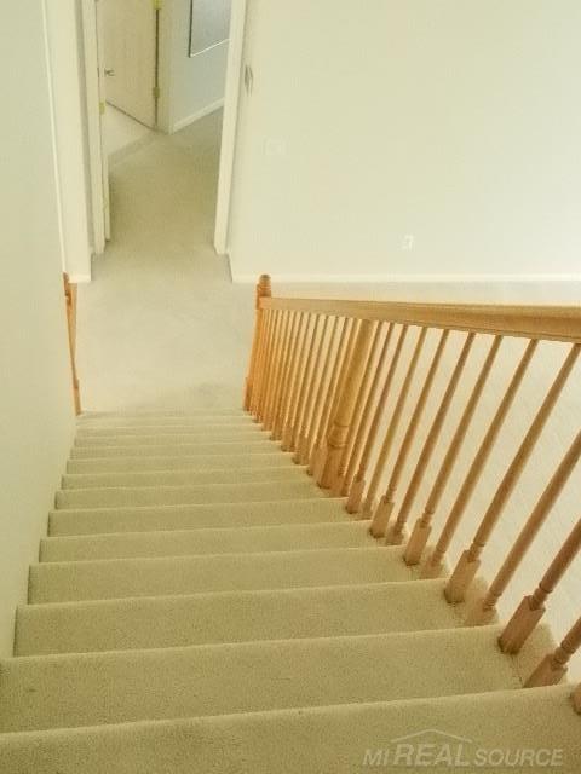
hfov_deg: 37.7
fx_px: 850
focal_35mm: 38
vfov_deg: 49.0
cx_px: 290
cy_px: 387
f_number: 4
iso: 3200
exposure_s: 1/250
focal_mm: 6.9
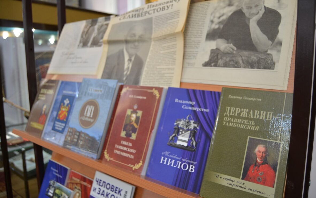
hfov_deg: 66.5
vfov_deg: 44.5
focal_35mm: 28
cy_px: 94
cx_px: 160
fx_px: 241
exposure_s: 1/30
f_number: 4
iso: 400
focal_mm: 18
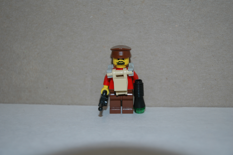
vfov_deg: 15.2
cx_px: 116
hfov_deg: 22.6
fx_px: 582
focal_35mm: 90
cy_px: 78
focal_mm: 60
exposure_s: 1/60
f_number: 4.5
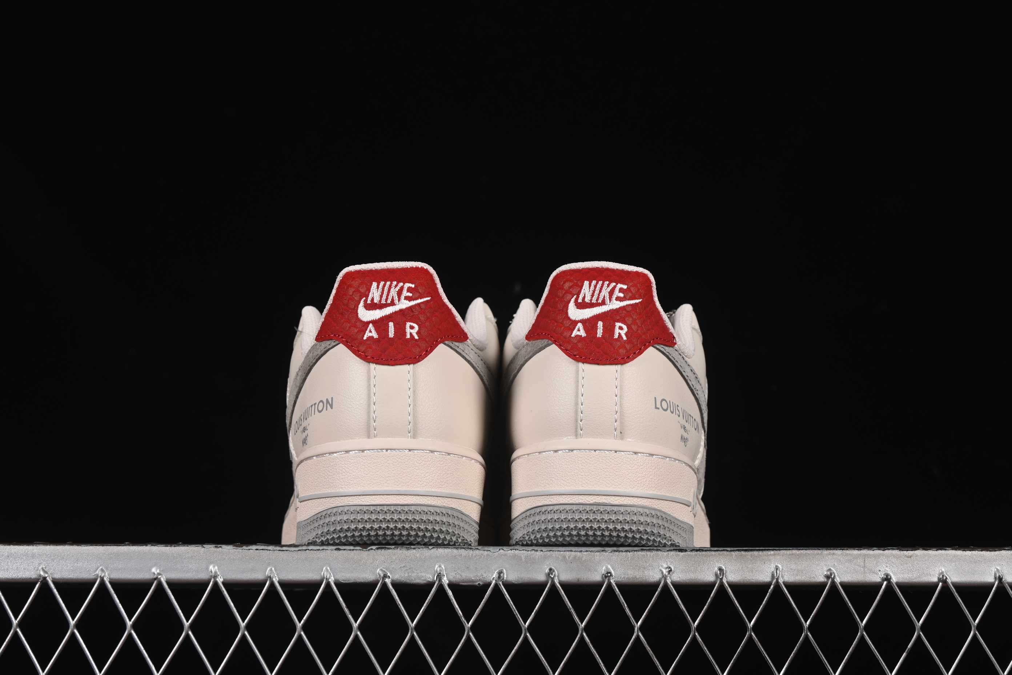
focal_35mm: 75
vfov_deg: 18.2
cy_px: 338
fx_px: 2108
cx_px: 506
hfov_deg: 27.0
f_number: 8
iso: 160
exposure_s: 1/80
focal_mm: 50
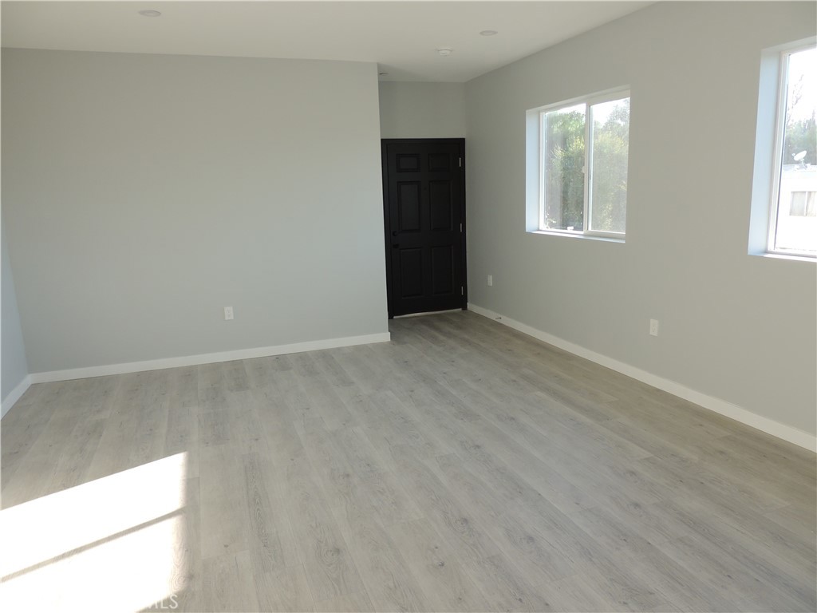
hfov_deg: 71.6
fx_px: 566
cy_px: 306
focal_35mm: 24
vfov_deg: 56.8
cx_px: 408
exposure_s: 1/80
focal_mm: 4.3
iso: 100
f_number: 3
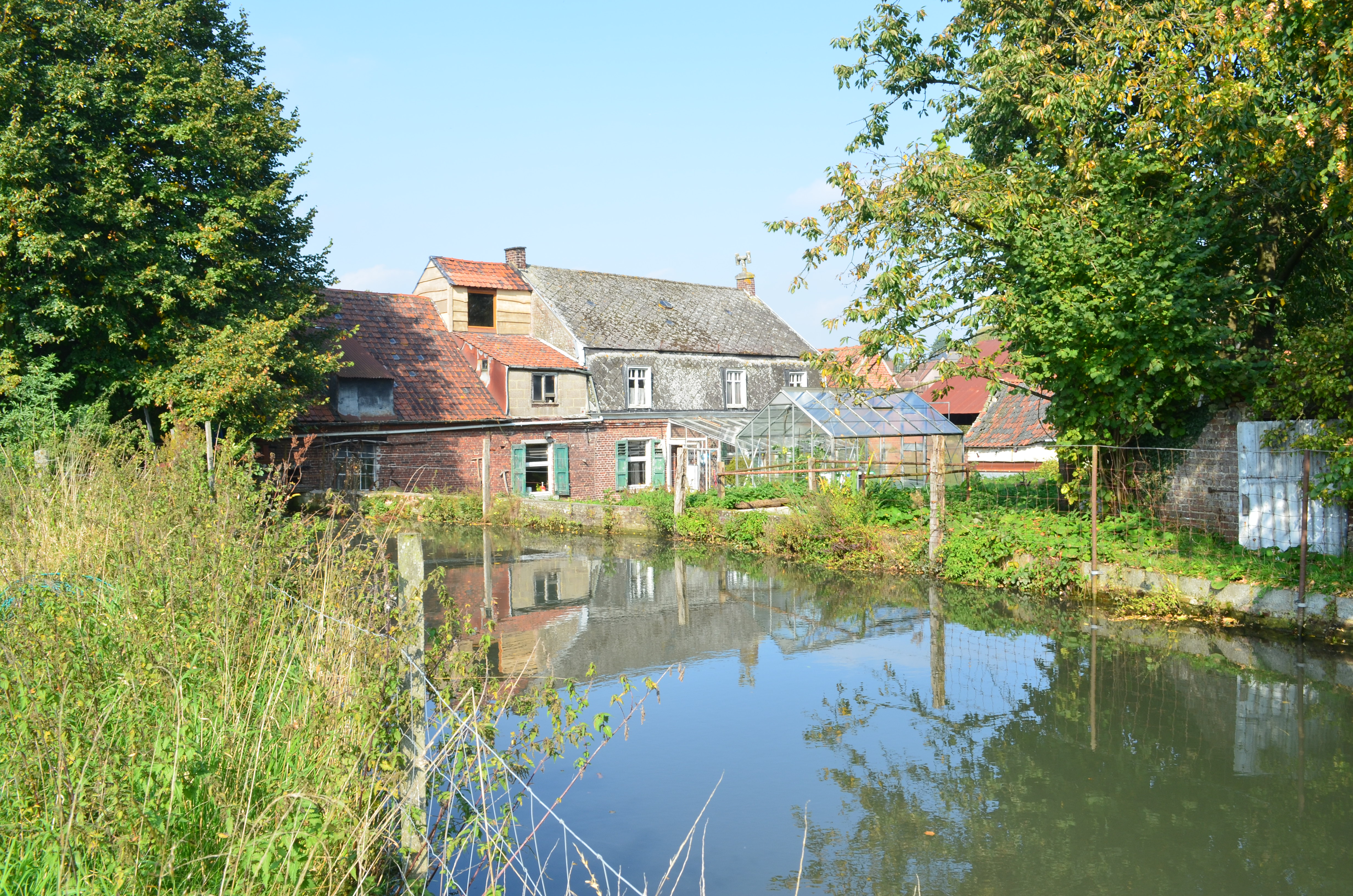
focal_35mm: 30
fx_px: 1125
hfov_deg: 62.0
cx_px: 676
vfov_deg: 43.4
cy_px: 448
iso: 200
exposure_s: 1/125
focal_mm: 20
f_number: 11
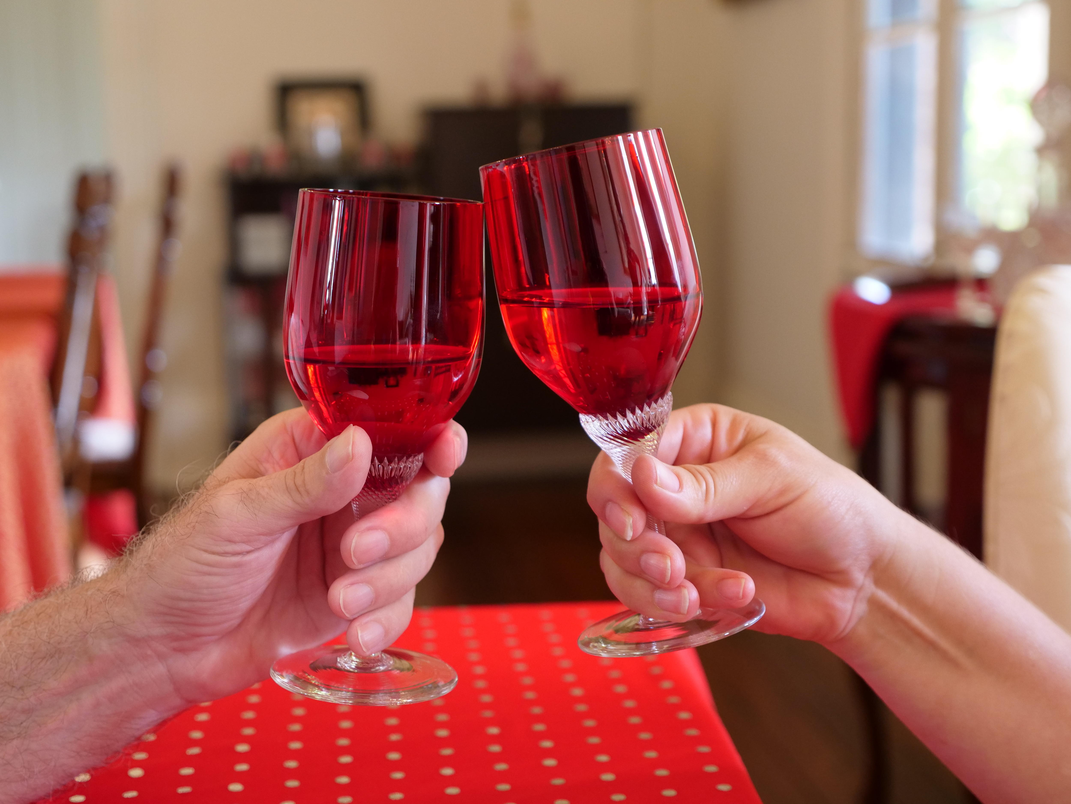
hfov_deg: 33.2
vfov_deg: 25.2
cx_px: 536
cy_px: 402
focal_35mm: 58
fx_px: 1794
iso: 800
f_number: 2.8
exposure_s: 1/60
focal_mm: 29
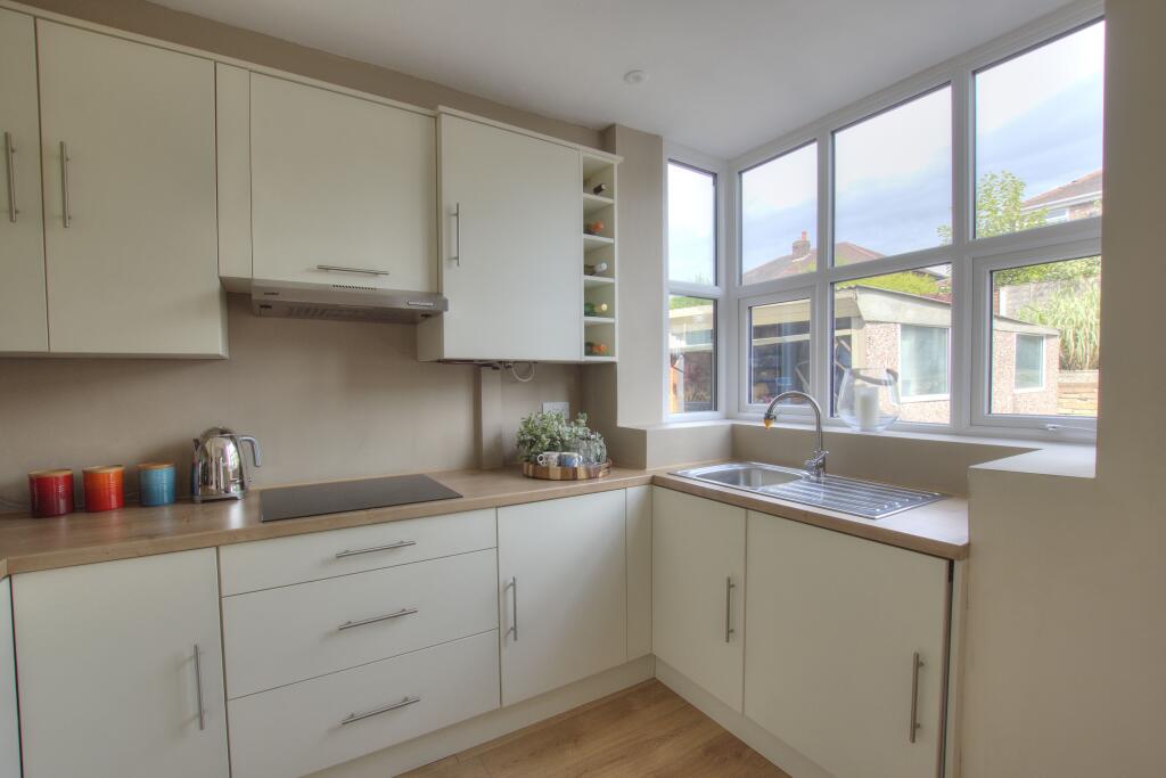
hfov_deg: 100.4
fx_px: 486
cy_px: 389
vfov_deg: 77.3
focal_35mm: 15
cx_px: 583
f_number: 8
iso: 400
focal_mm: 10
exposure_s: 1/80
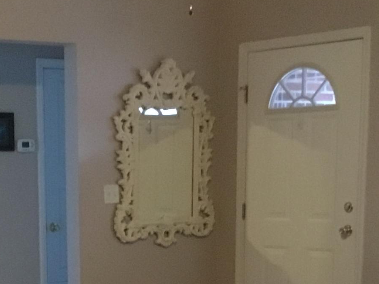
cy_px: 355
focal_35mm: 104
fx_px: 1139
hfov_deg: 18.5
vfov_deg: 13.8
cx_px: 28
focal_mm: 3.3
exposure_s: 1/15
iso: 500
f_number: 2.4
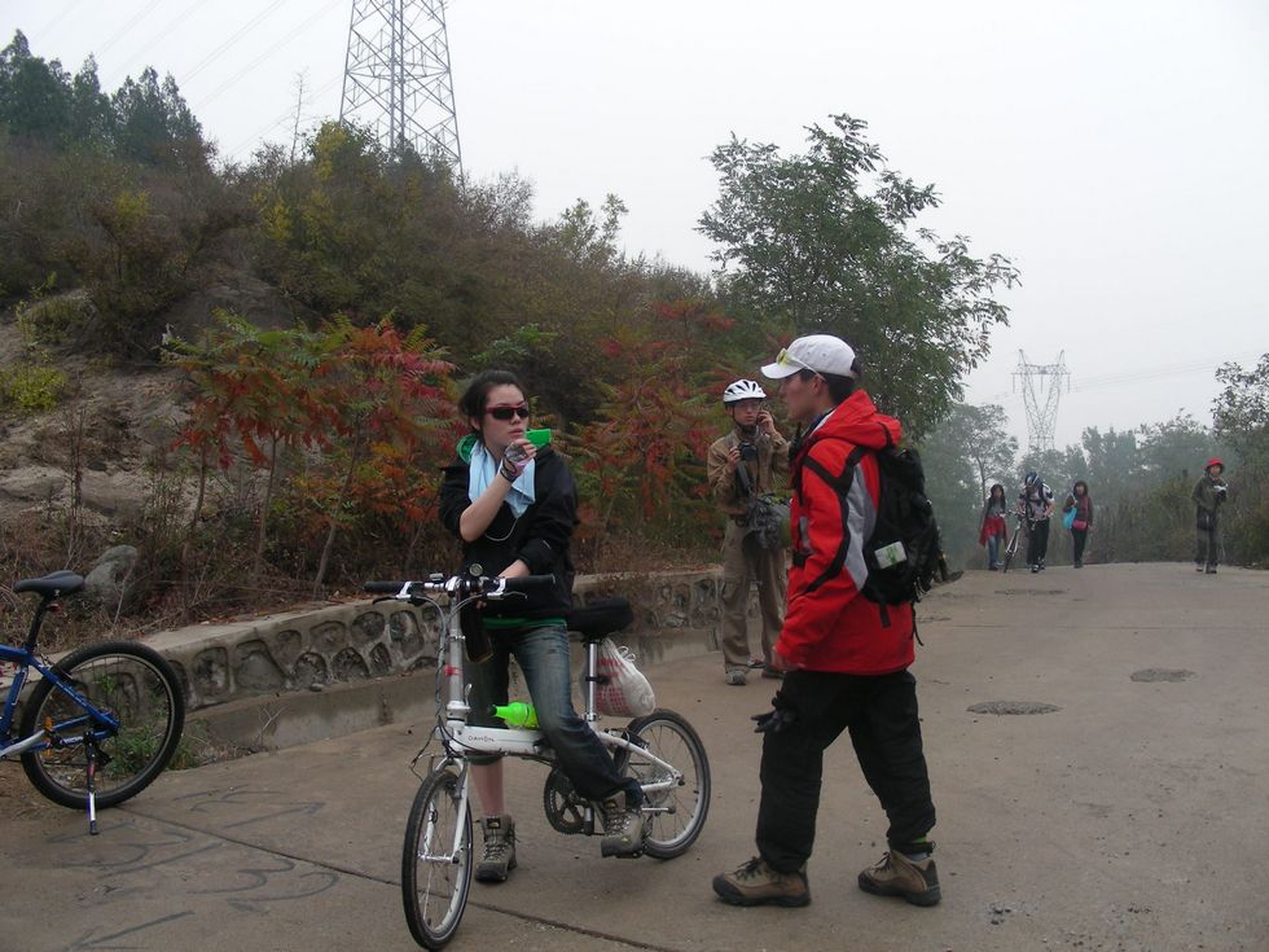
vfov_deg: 37.7
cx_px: 634
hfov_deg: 49.0
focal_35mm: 38
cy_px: 476
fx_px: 1393
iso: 50
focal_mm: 6.3
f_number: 4
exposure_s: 1/145
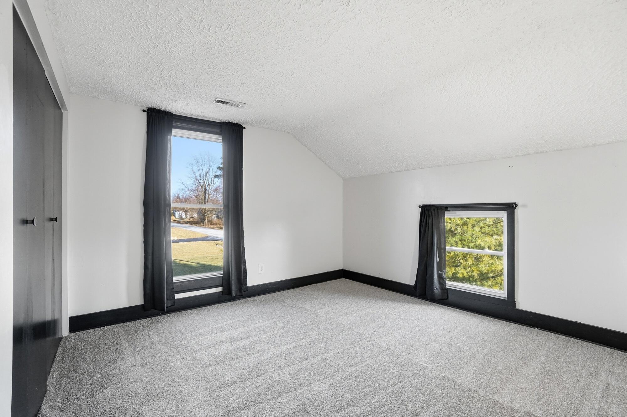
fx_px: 261
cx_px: 314
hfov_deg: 100.4
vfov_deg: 77.2
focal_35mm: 15
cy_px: 208
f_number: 4.5
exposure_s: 1/200
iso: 100
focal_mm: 10
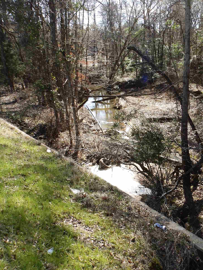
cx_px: 143
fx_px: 274
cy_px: 109
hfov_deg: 40.0
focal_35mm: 35
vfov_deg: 52.3
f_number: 4.5
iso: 80
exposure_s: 1/160
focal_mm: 4
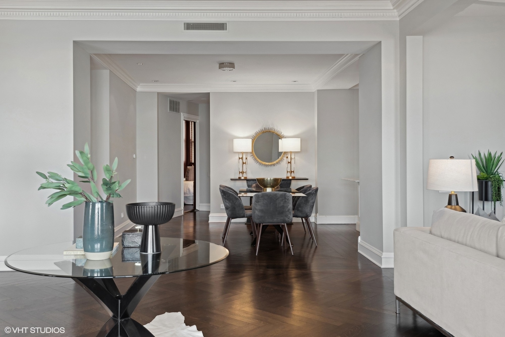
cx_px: 252
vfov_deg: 37.9
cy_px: 168
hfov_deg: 54.4
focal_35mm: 35
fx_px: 491
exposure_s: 1/80
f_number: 8
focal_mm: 35
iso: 1000
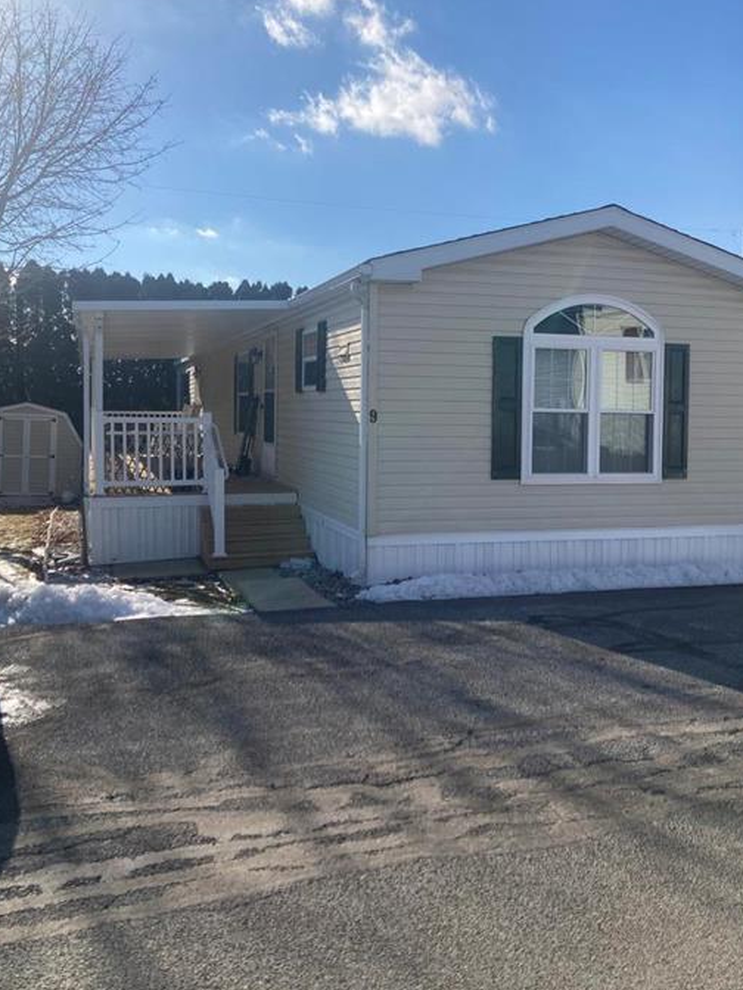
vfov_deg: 56.7
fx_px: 916
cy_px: 435
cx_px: 385
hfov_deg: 44.2
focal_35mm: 32
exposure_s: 1/3205
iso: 20
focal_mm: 3.99
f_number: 1.8
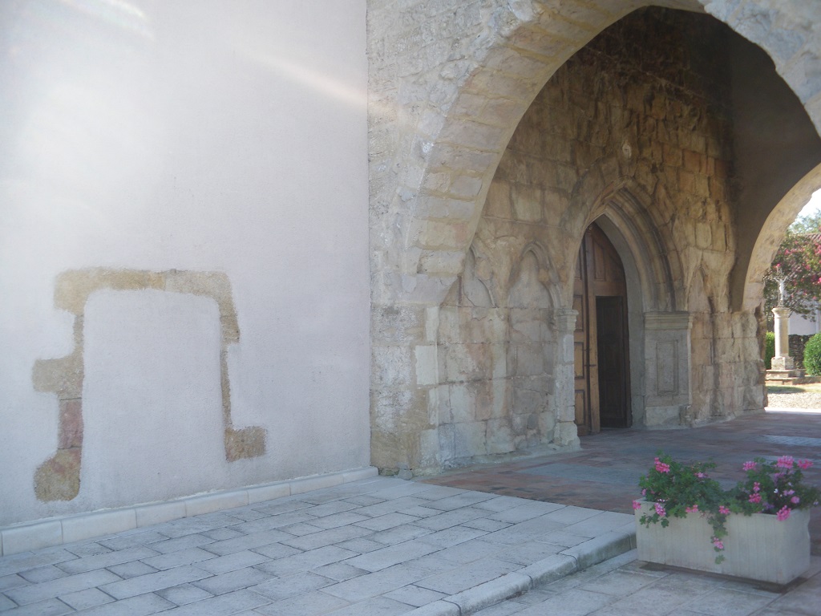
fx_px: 854
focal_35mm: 36
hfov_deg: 51.4
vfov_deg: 39.7
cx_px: 410
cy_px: 308
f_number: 3.5
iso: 80
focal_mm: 6.3
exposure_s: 1/125
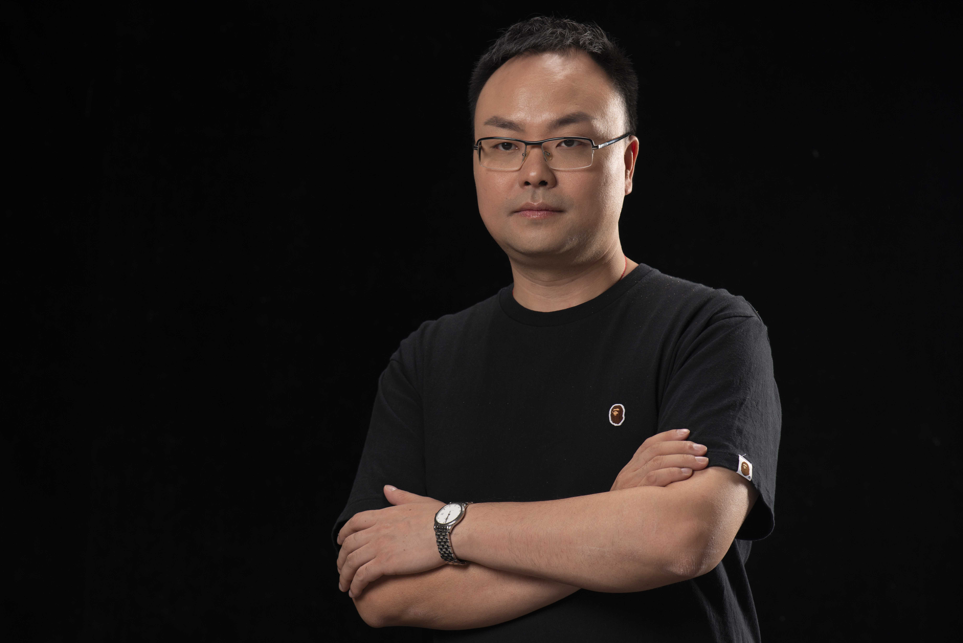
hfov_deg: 19.5
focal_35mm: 105
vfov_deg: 13.1
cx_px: 482
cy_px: 322
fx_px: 2809
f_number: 7.1
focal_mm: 105
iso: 250
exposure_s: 1/160
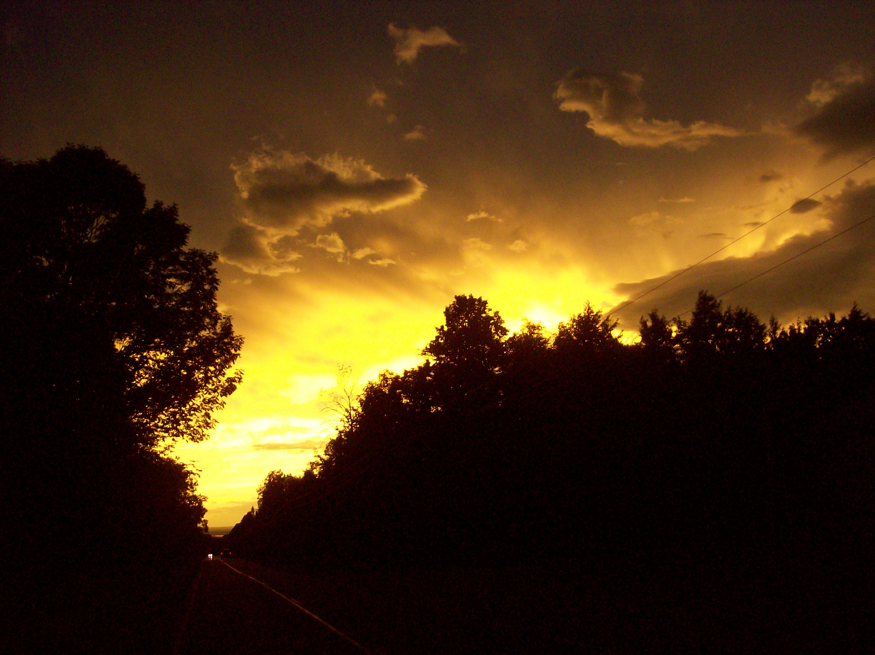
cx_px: 438
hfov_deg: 51.4
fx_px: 910
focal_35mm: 36
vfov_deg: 39.6
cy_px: 328
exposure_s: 1/68.9
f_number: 2.7
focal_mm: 6
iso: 140
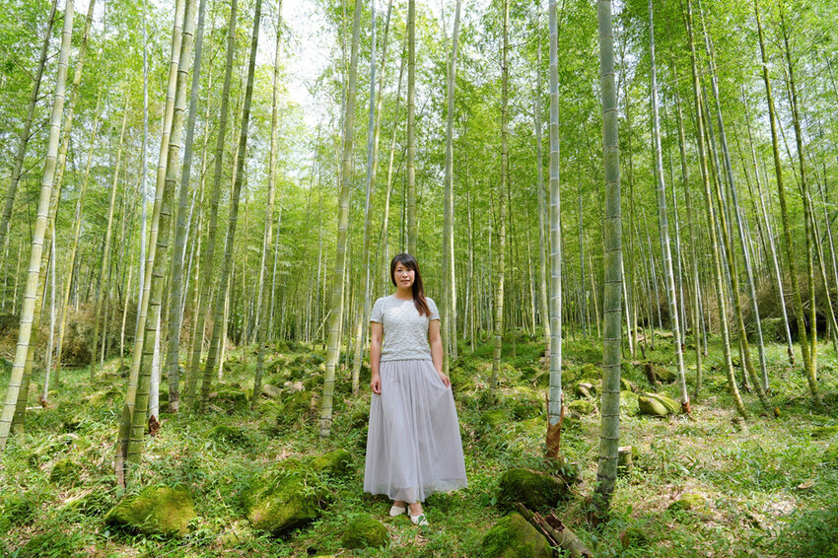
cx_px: 419
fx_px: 558
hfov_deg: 73.8
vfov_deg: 53.1
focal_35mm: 24
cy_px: 279
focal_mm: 24
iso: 320
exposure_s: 1/160
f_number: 8
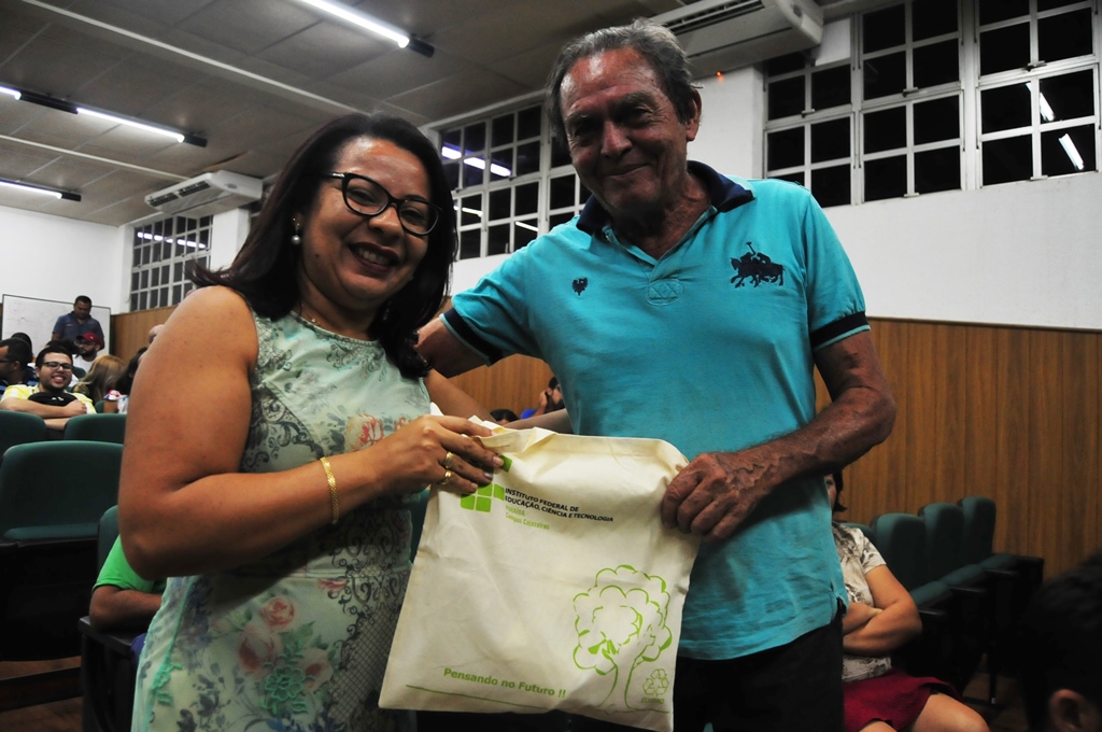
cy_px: 366
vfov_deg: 47.8
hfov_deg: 67.4
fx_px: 825
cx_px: 551
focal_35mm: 27
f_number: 4
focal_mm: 18
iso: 1000
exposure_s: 1/60
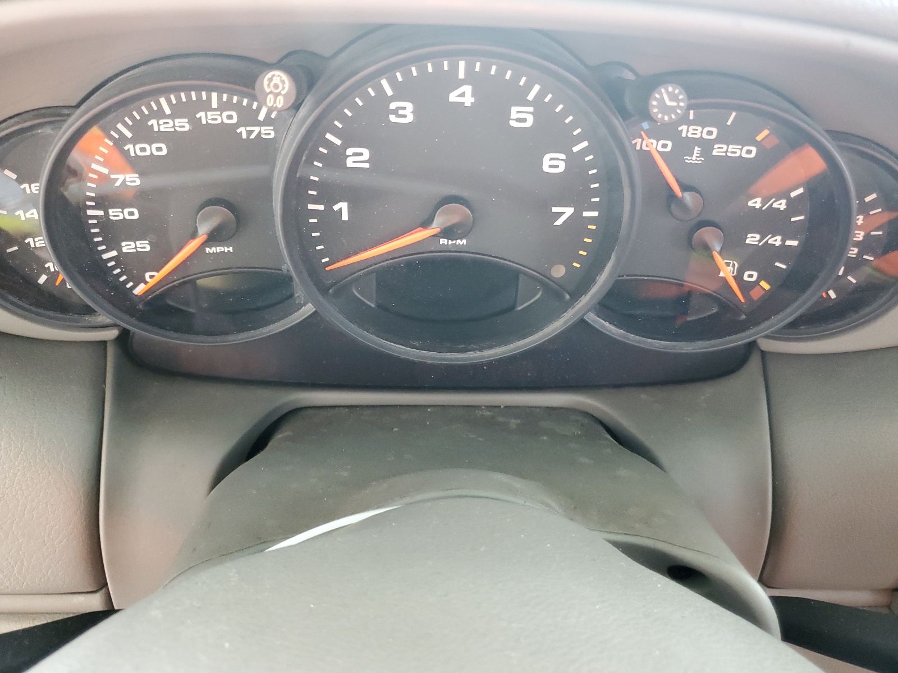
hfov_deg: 67.3
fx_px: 674
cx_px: 449
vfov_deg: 53.1
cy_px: 336
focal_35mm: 26
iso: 330
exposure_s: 1/30
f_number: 1.5
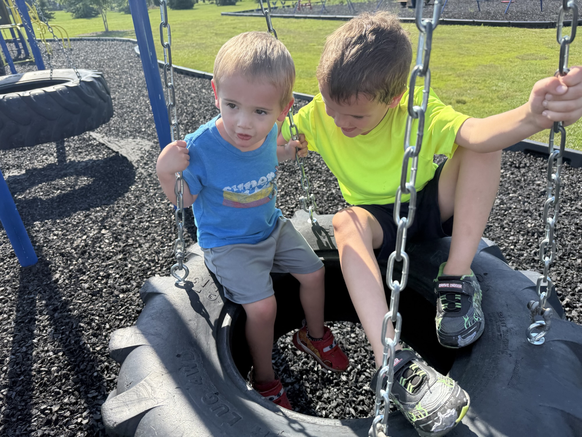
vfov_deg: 56.8
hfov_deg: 71.6
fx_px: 404
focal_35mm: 24
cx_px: 291
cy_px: 218
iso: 80
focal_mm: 6.76
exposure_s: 1/1522
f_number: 1.78
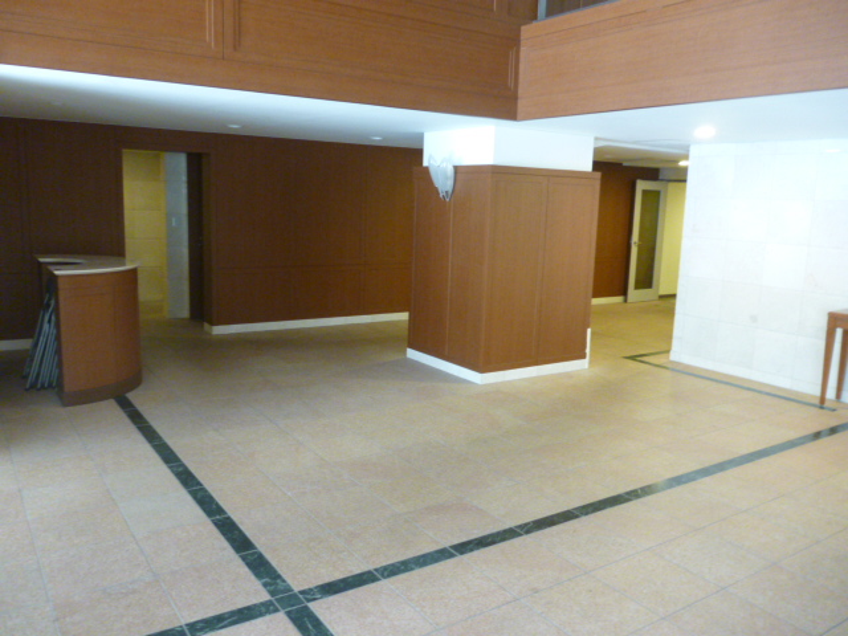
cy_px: 318
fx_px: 686
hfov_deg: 63.4
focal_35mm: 28
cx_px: 424
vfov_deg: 49.7
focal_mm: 5
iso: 400
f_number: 3.1
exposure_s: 1/8
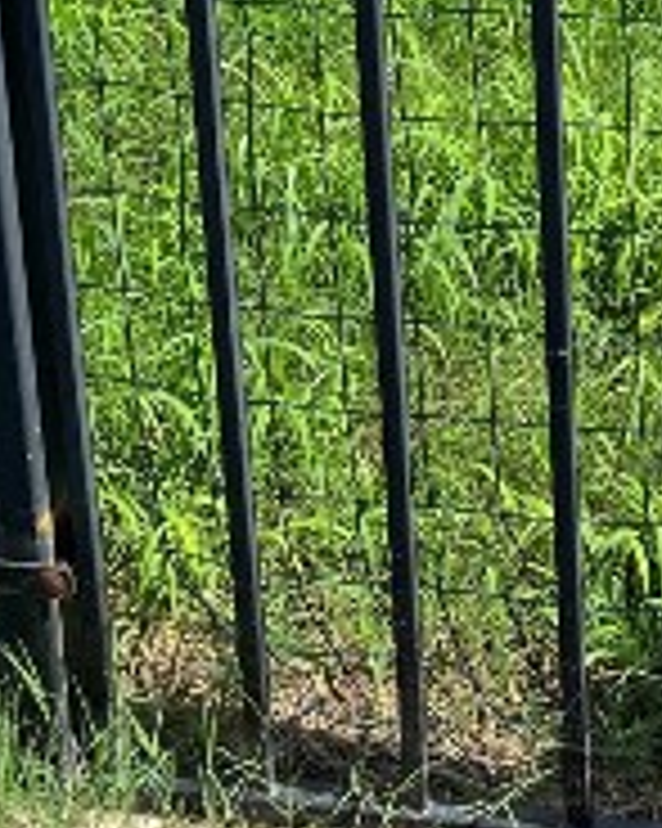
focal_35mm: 106
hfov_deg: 14.2
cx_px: 698
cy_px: -364
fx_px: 2598
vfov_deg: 16.7
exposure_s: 1/3049
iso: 50
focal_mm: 5.1
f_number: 1.6
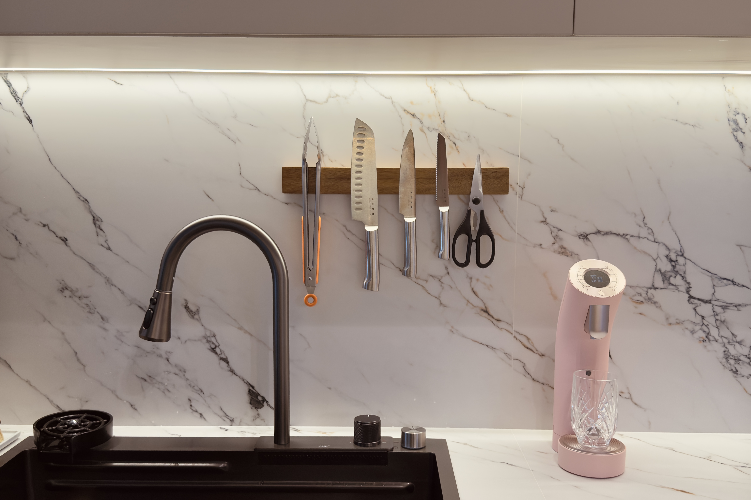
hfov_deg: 51.9
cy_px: 276
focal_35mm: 37
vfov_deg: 35.9
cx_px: 376
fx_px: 772
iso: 100
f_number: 1.78
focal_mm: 6.76
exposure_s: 1/100
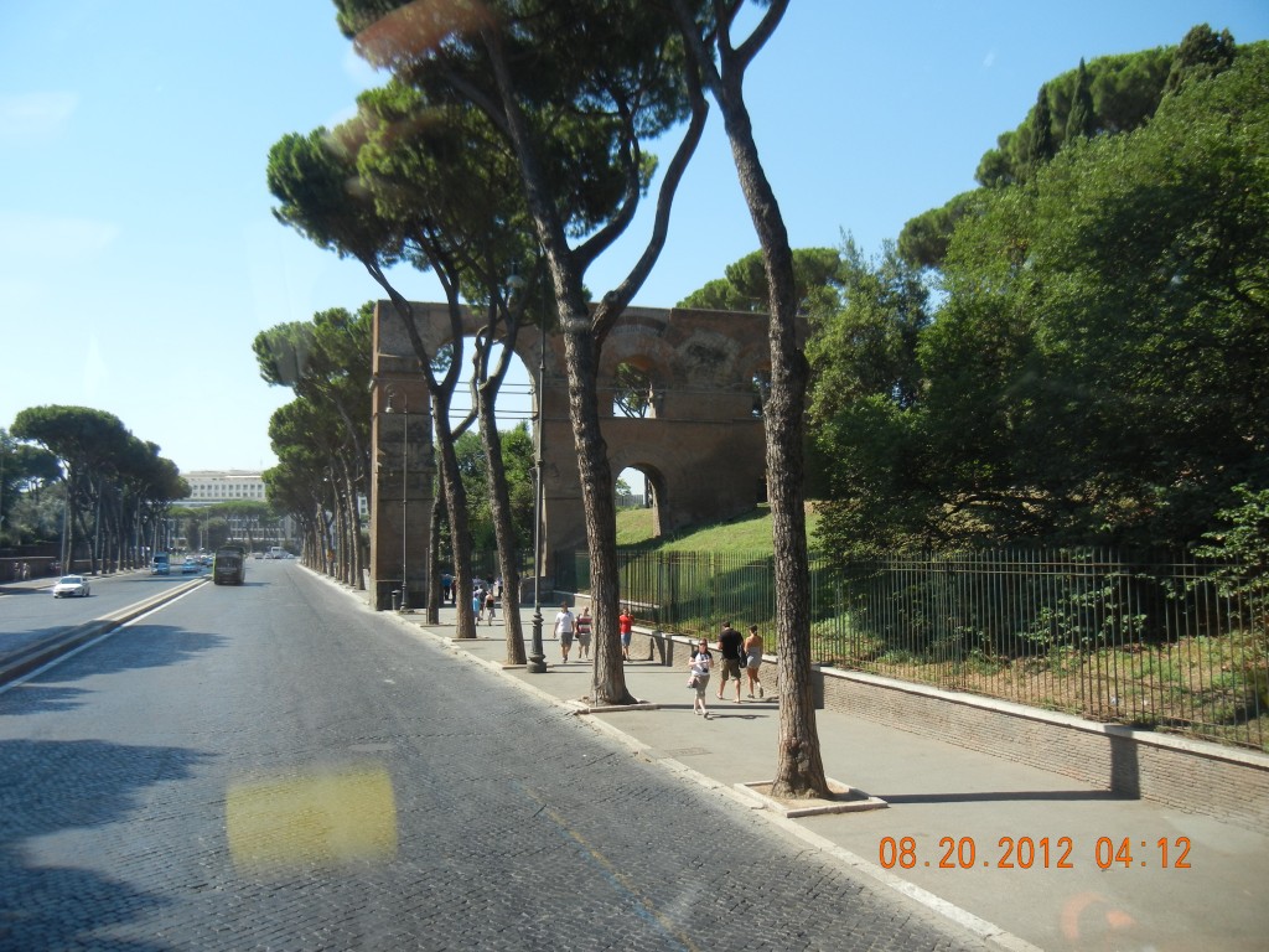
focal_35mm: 30
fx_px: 1100
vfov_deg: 46.8
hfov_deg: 60.0
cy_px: 476
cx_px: 634
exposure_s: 1/738
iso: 160
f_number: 3.5
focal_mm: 5.4
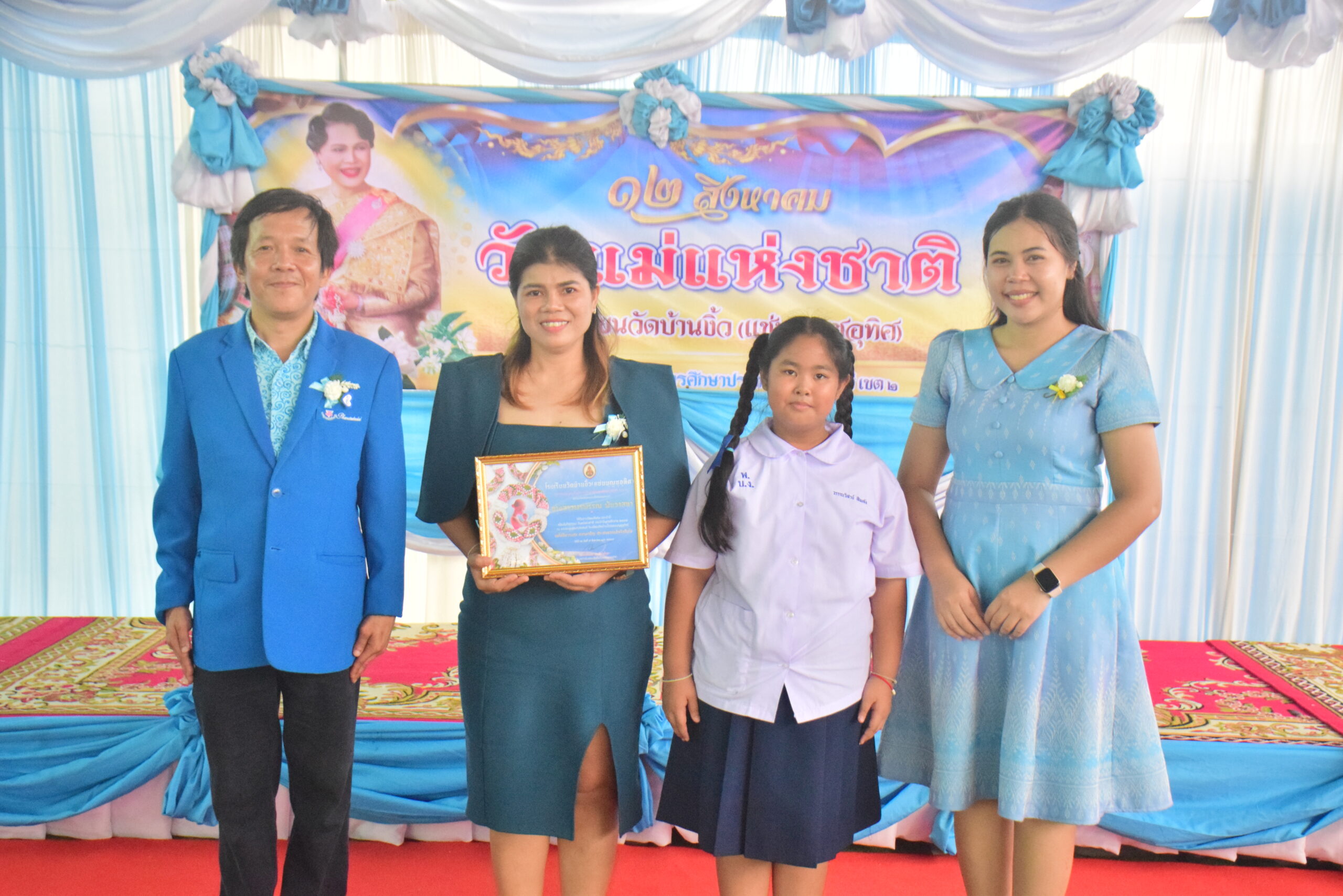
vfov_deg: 28.1
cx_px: 672
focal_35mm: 48
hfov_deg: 41.1
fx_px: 1791
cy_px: 448
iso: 3200
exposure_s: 1/1000
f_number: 4
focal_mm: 32
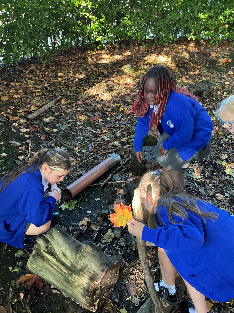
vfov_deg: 61.7
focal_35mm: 29
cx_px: 117
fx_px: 261
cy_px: 156
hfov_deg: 48.2
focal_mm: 3
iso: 125
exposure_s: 1/60
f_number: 1.8
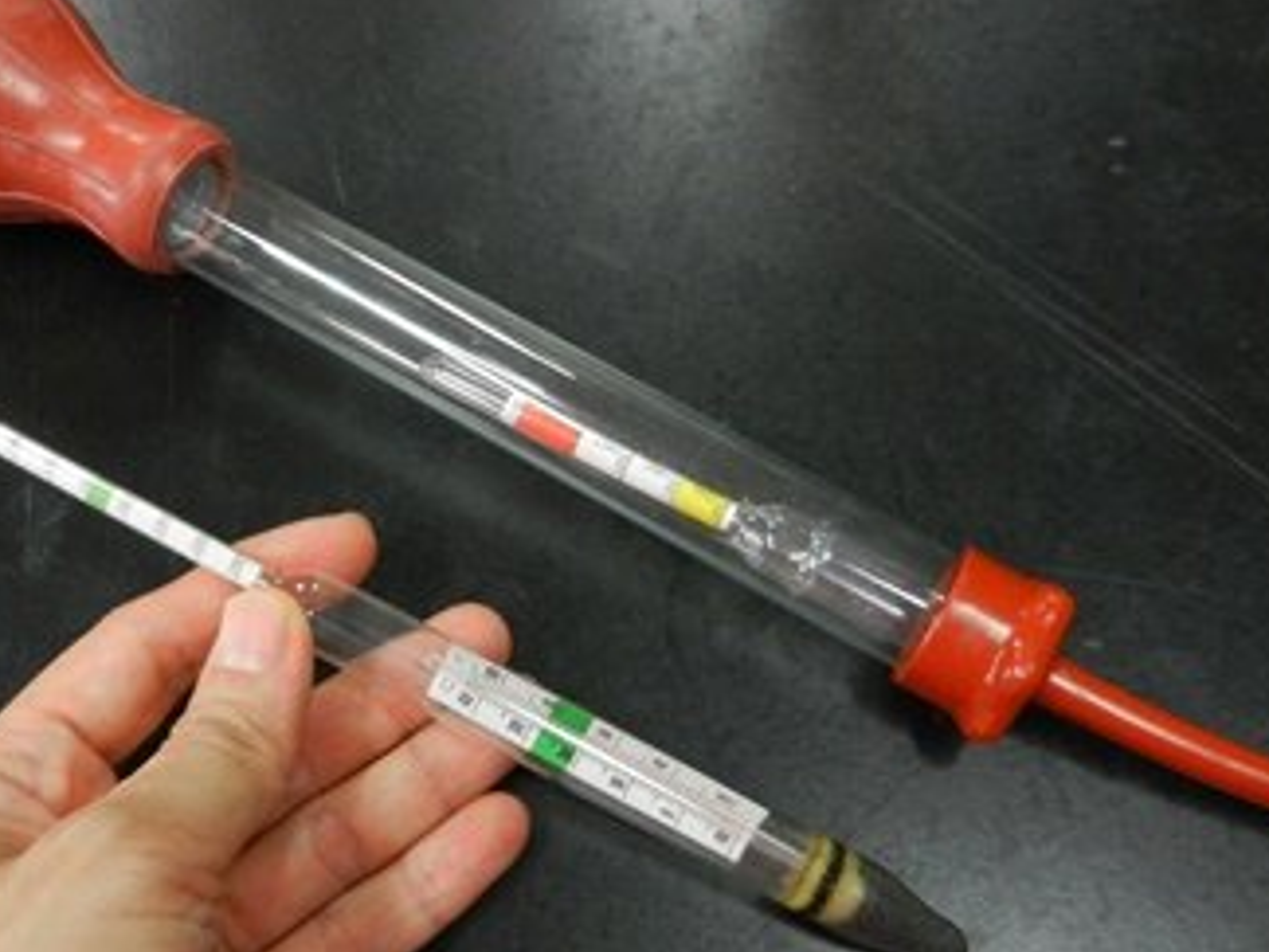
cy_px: 474
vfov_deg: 38.7
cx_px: 513
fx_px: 1356
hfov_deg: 49.9
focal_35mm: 37
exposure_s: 1/30
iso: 360
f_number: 3.5
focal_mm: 4.5
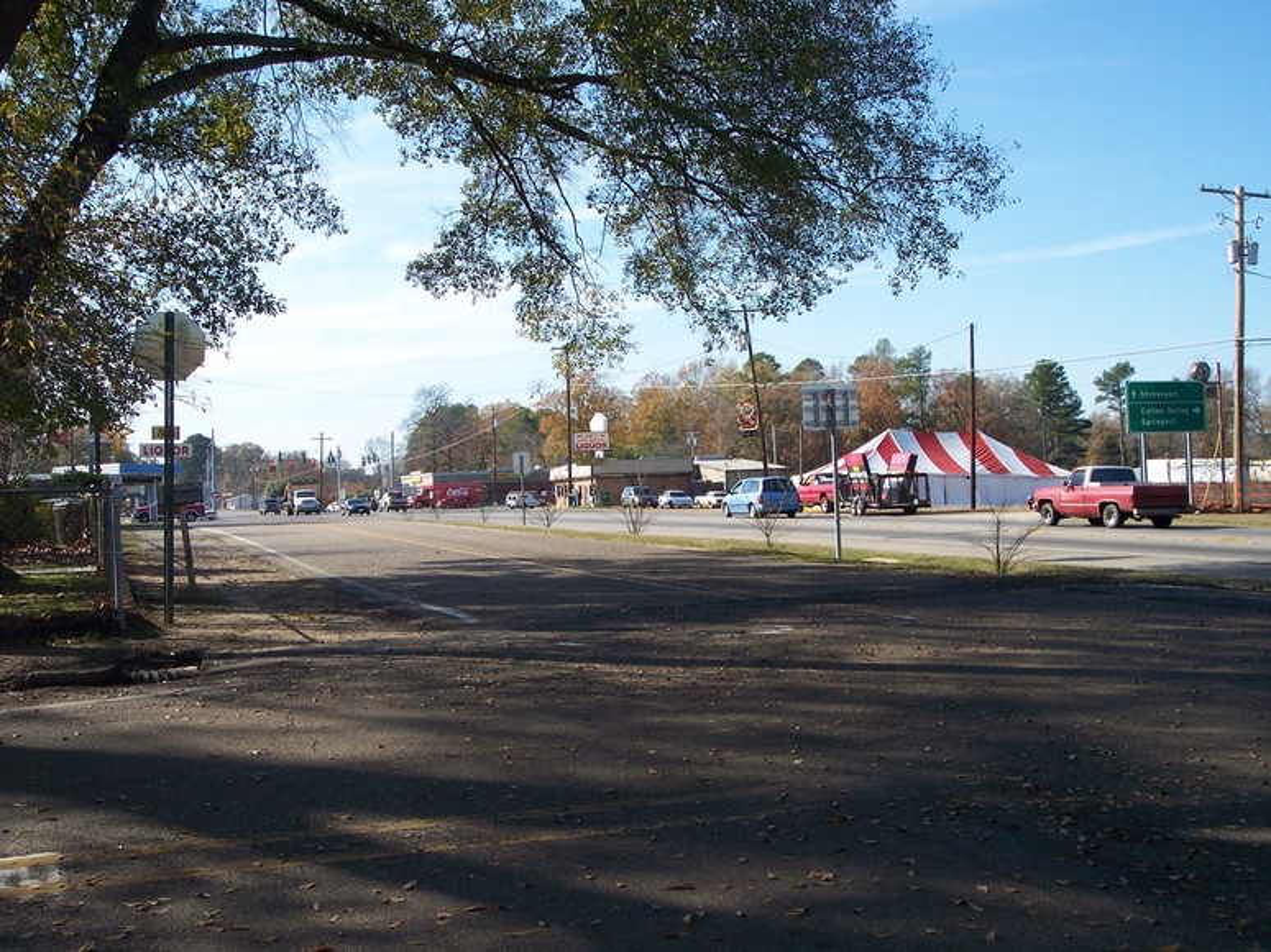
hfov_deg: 49.0
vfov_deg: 37.7
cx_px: 636
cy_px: 476
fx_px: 1395
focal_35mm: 38
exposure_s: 1/500
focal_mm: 8
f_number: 4.8
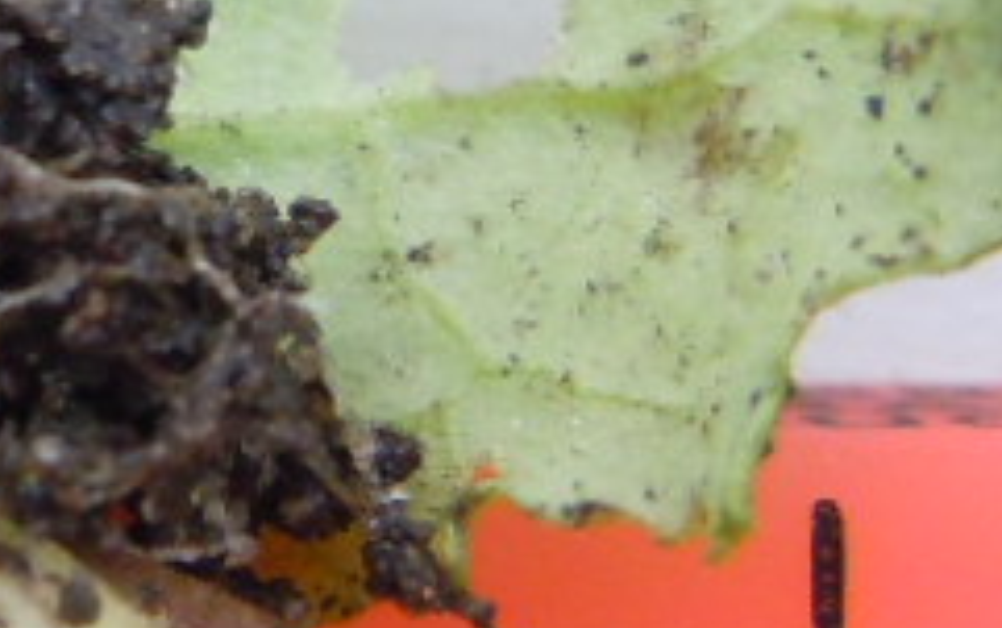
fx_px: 3689
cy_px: 220
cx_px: -391
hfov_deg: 14.6
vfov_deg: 9.7
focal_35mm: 135
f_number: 3.5
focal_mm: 5.4
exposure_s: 1/125
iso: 500
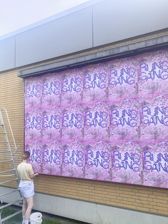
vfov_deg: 65.3
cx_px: 86
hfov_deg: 51.3
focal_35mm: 27
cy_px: 116
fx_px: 175
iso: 32
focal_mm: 4.25
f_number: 1.8
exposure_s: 1/161
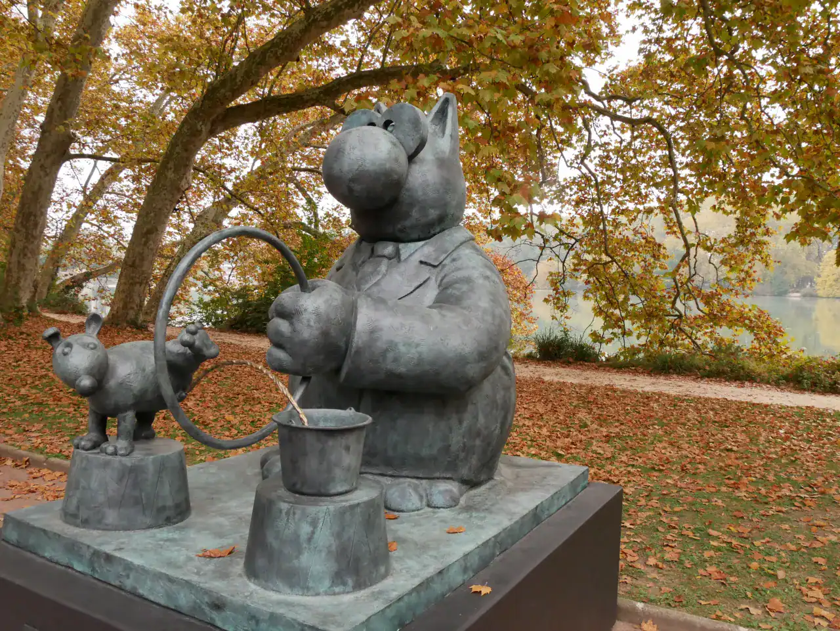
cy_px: 316
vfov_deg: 49.8
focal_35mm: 28
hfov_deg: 63.4
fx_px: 680
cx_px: 420
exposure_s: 1/125
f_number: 9
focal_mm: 14
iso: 1600
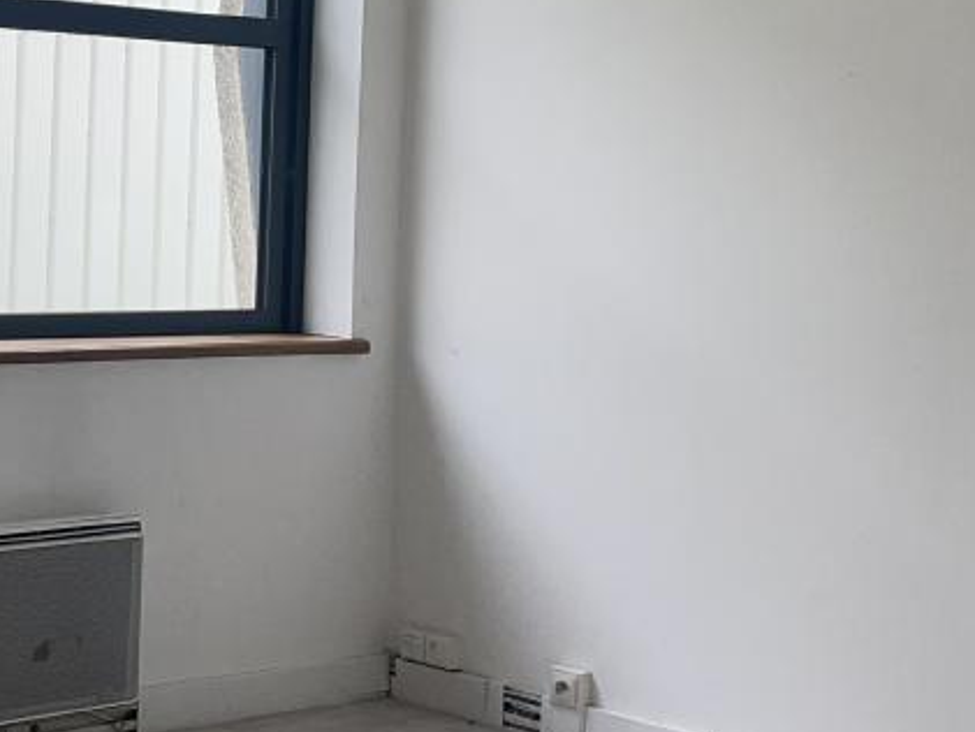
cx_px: -56
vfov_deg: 18.6
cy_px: 192
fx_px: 2226
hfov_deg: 23.4
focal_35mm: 79
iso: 32
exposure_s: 1/269
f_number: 1.6
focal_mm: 4.2
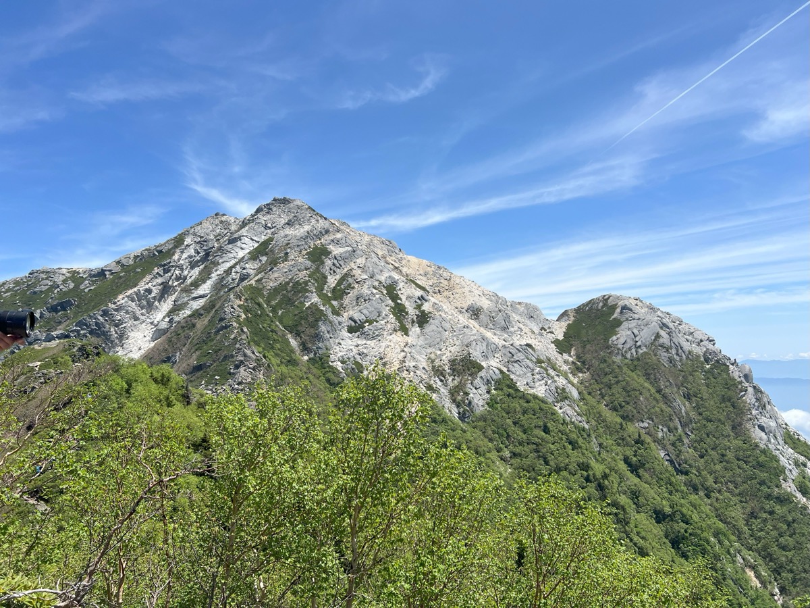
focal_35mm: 26
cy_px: 304
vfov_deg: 53.1
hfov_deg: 67.3
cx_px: 405
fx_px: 608
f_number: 1.5
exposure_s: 1/4831
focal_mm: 5.7
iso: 50
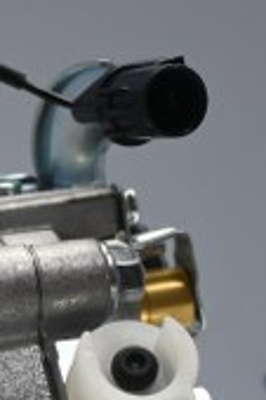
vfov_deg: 10.9
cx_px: -198
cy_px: 464
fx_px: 2063
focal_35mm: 186
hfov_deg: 7.2
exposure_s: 1/60
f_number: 5.3
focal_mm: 35
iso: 720
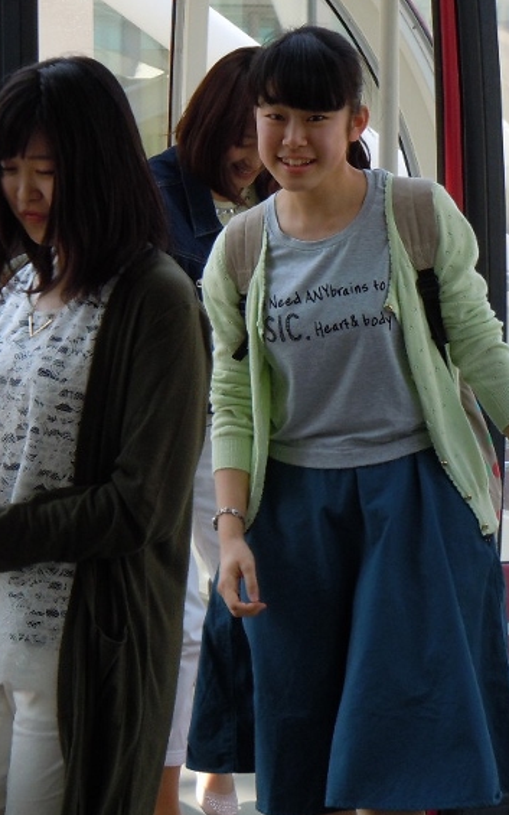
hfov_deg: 8.5
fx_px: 3397
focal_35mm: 153
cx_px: 30
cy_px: 389
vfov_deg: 13.7
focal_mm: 18.3
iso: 200
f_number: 4.5
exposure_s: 1/160
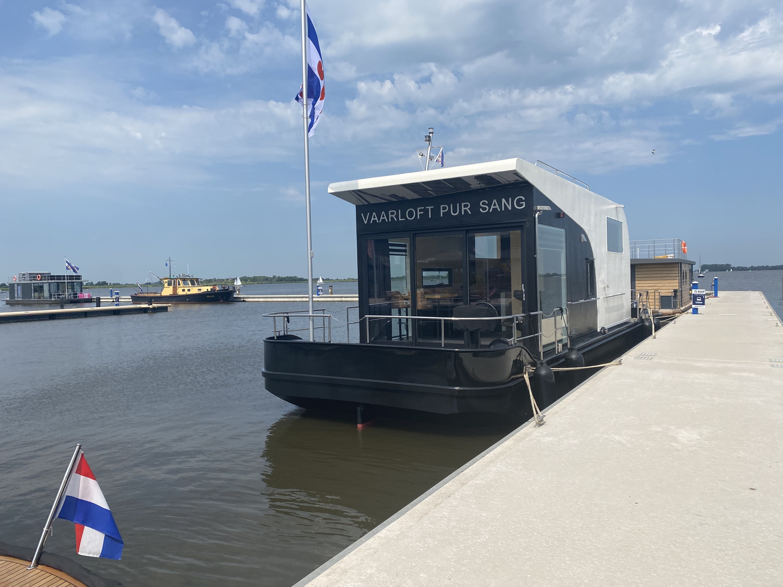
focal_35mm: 26
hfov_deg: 67.3
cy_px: 294
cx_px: 392
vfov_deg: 53.1
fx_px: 588
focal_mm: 4.25
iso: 32
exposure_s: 1/4274
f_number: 1.8
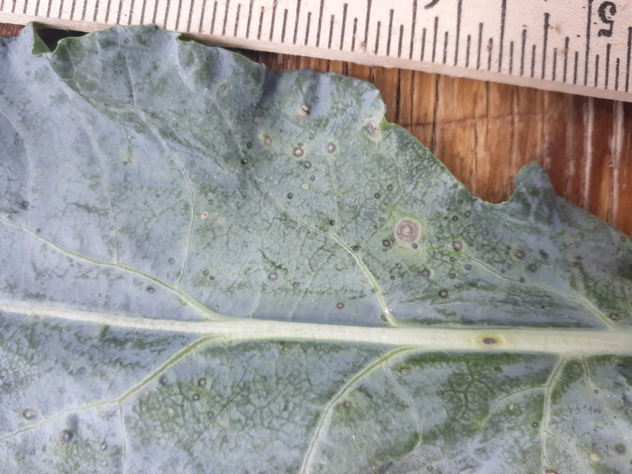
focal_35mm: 28
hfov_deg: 63.4
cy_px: 237
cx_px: 316
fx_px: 511
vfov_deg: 49.7
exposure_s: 1/531
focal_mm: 3.7
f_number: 1.7
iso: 40
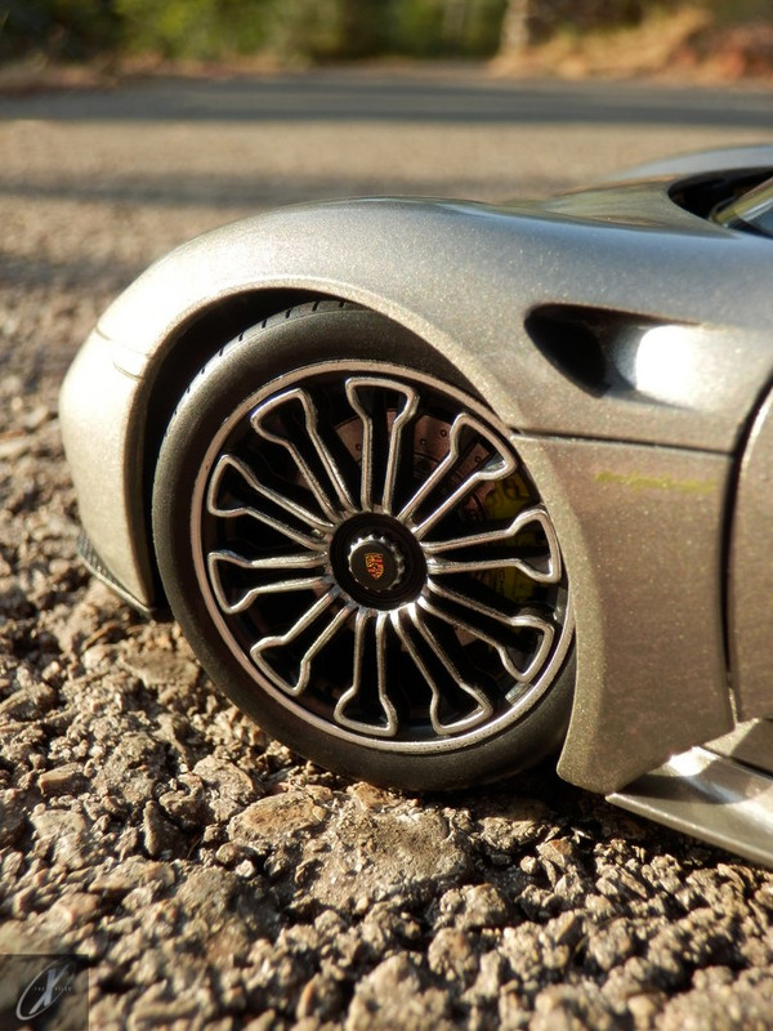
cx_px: 386
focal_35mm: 42
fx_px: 1251
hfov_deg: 34.3
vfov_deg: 44.8
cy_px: 516
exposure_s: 1/160
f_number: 4
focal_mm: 7.4
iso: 80
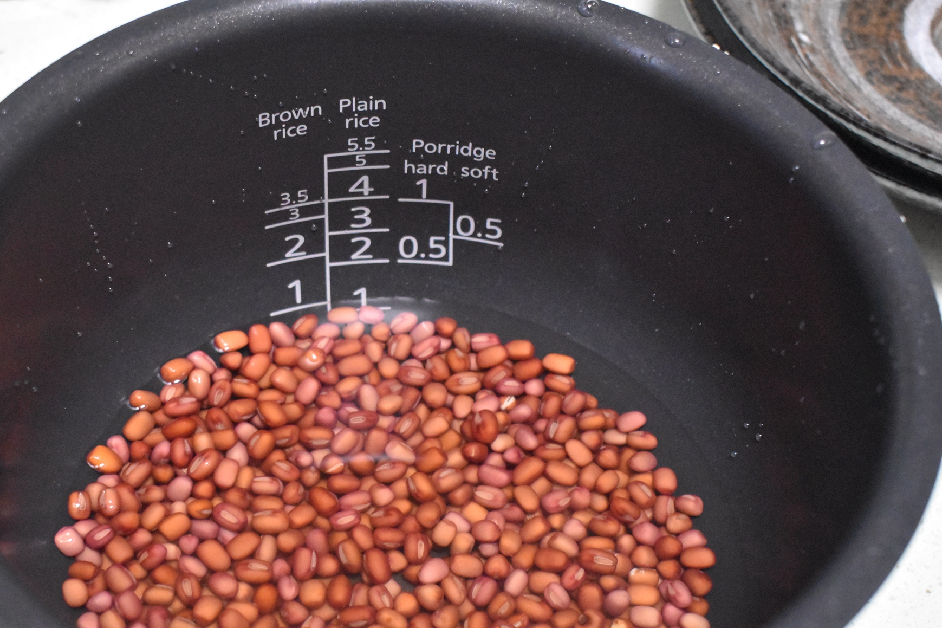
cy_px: 386
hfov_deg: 33.9
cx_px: 405
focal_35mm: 59
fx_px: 1544
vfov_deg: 22.9
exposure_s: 1/50
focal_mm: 30
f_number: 5
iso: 8000
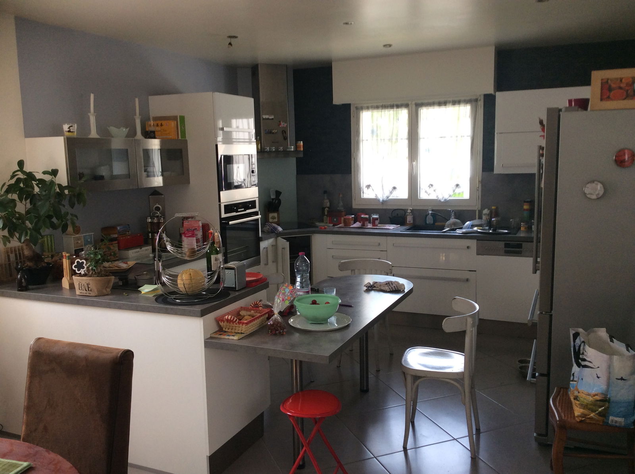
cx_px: 318
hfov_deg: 56.9
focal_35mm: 32
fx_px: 586
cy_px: 237
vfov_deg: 44.1
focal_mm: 3.3
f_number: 2.4
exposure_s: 1/33
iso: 40
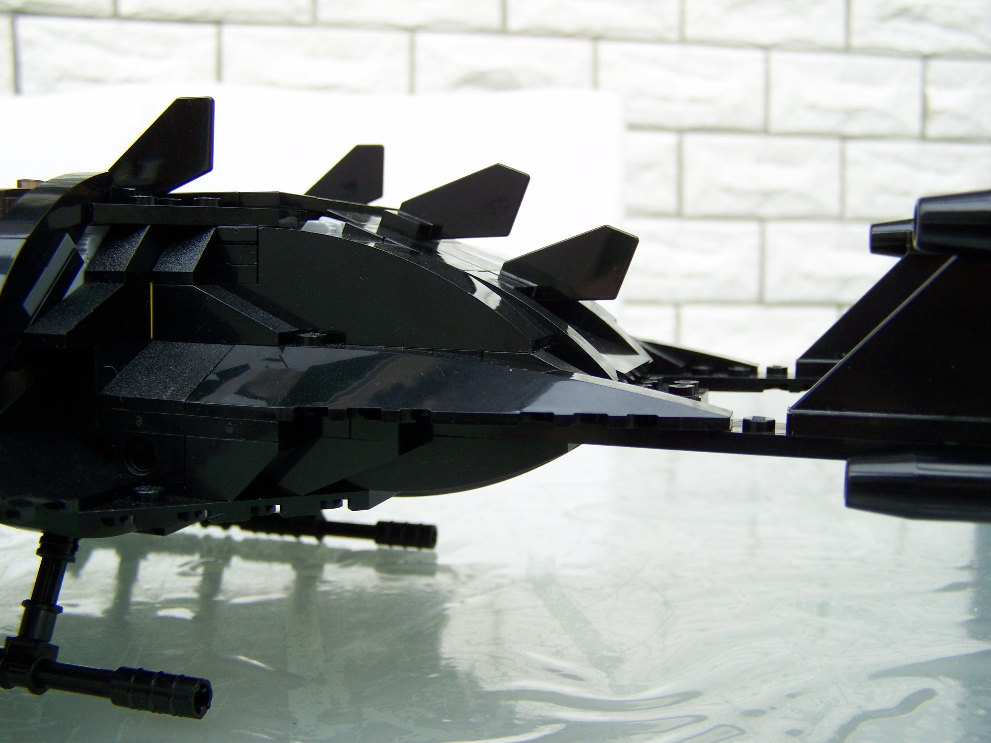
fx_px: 1088
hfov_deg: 49.0
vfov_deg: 37.7
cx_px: 496
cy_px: 372
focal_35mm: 38
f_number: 2.8
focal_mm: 6.3
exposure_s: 1/100
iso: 64
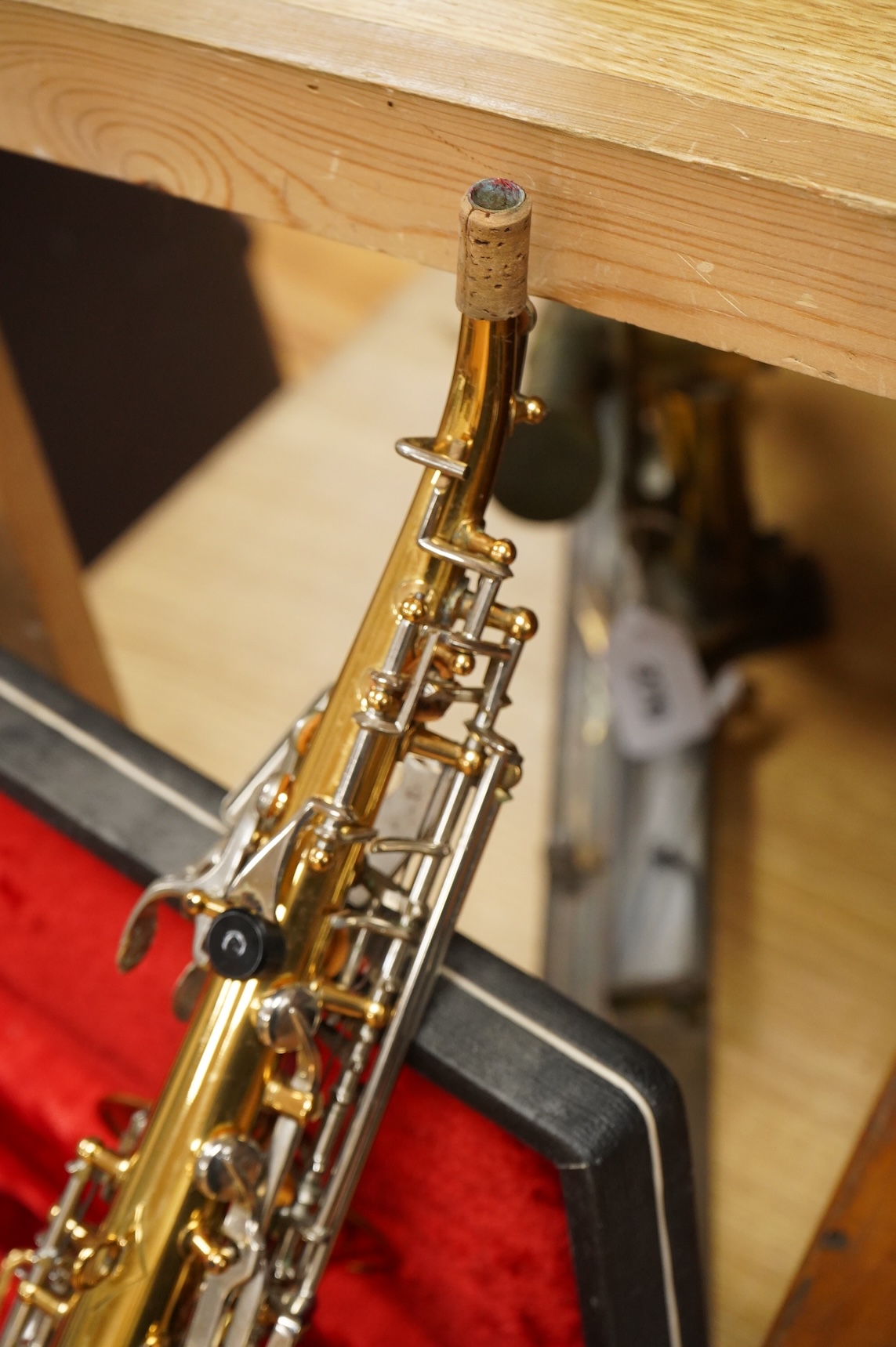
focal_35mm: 62
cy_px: 674
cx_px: 448
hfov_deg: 21.9
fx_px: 2319
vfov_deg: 32.4
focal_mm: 62
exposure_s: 1/125
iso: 4000
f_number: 7.1
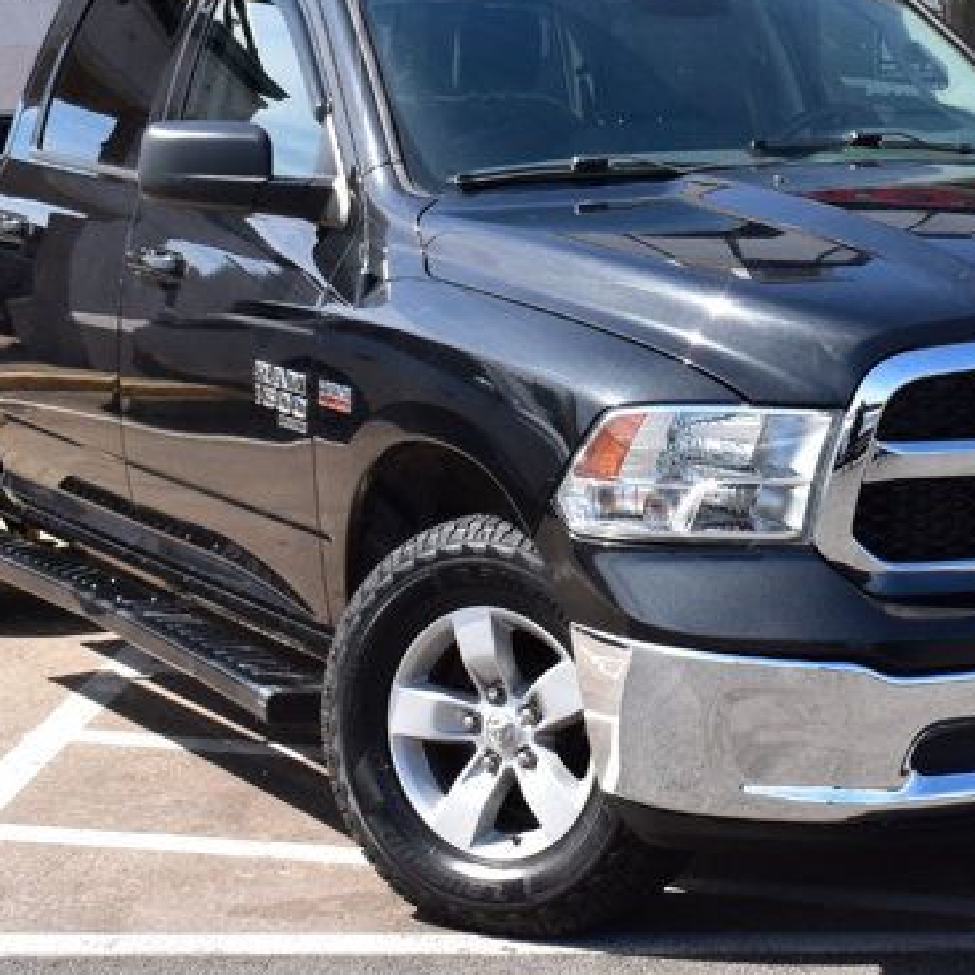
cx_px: 802
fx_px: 3288
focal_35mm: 103
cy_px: 143
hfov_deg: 16.7
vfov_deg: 16.7
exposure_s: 1/400
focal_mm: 29
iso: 400
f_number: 11
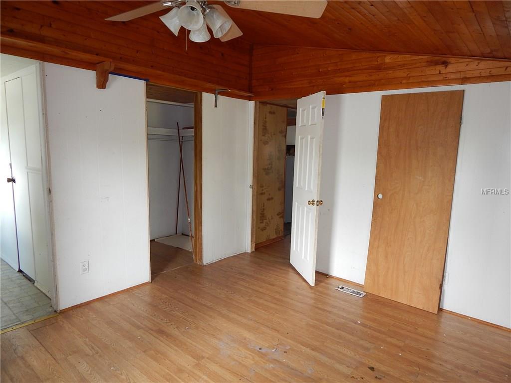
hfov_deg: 73.9
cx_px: 256
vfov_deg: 58.9
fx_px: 340
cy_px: 192
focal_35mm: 23
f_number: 3
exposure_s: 1/30
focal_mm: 4
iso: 160
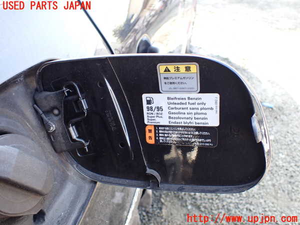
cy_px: 112
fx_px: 260
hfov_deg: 60.0
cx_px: 150
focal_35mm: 30
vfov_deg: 46.8
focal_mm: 5.4
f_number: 2.3
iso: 200
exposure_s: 1/125
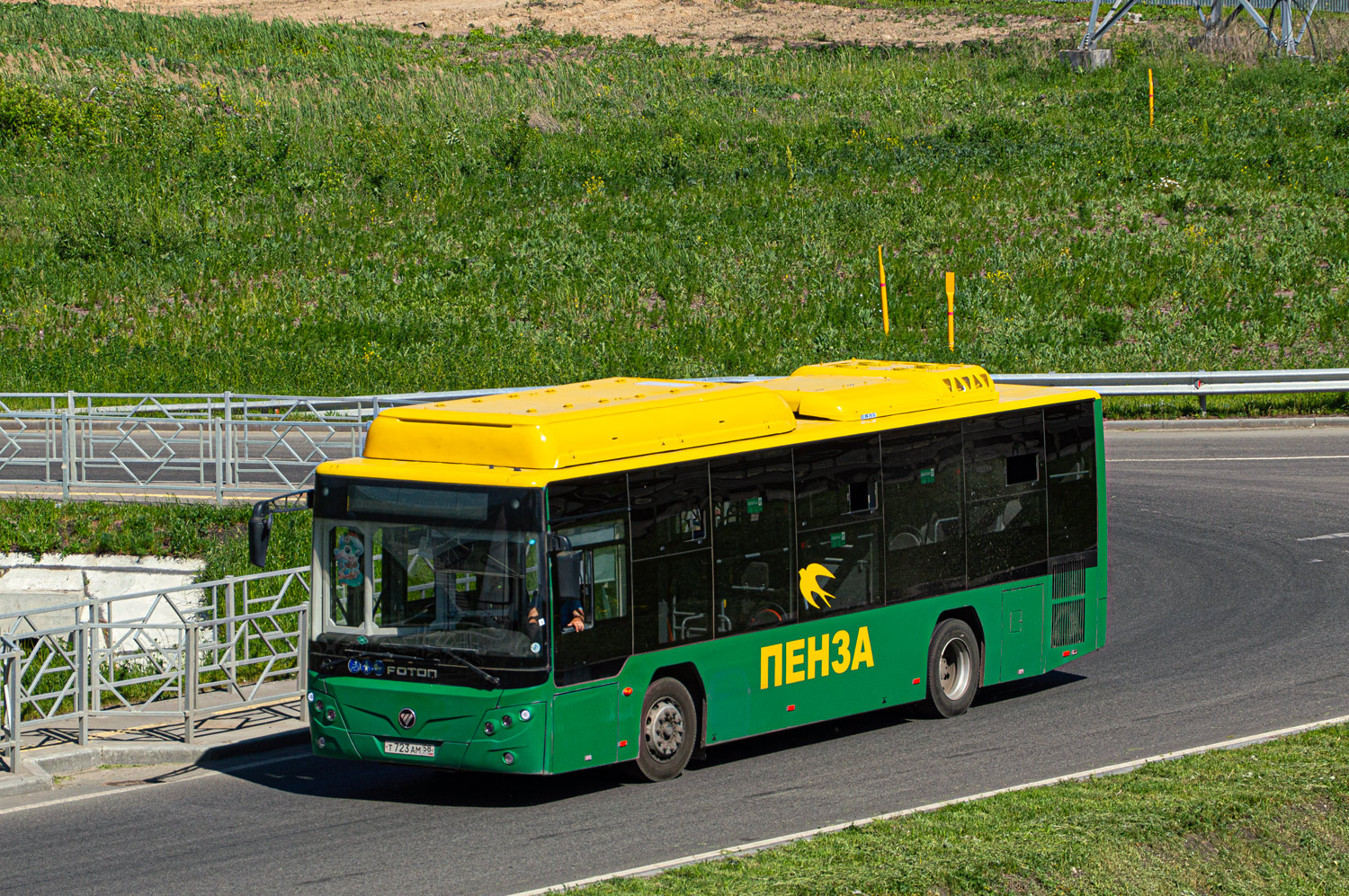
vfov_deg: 8.7
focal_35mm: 158
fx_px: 5896
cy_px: 448
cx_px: 674
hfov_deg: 13.1
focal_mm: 105
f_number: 7.1
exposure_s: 1/1000
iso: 100
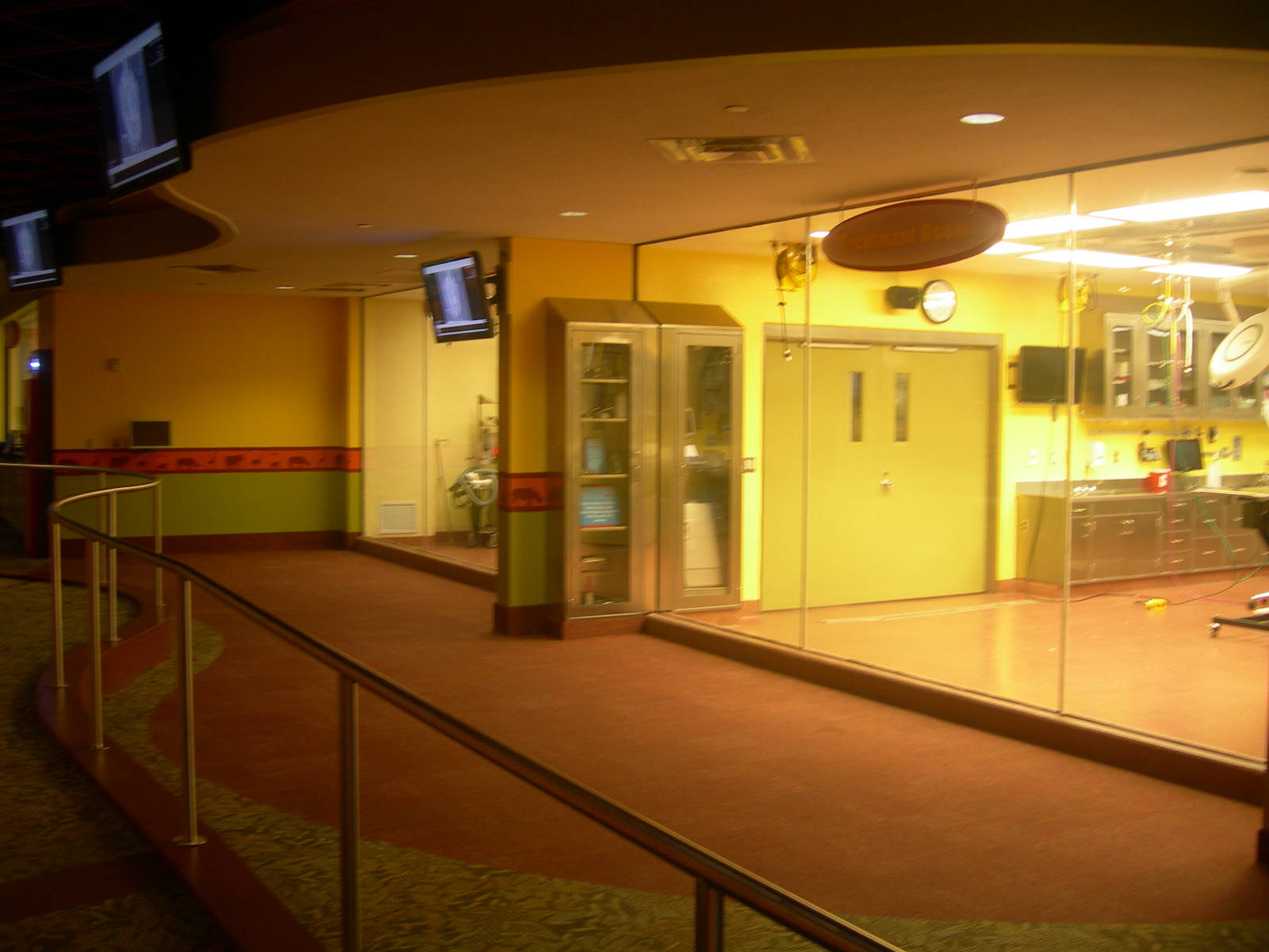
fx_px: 1393
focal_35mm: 38
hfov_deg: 49.0
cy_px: 476
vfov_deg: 37.7
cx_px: 634
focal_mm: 7.8
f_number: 2.8
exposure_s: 1/7.8
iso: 50
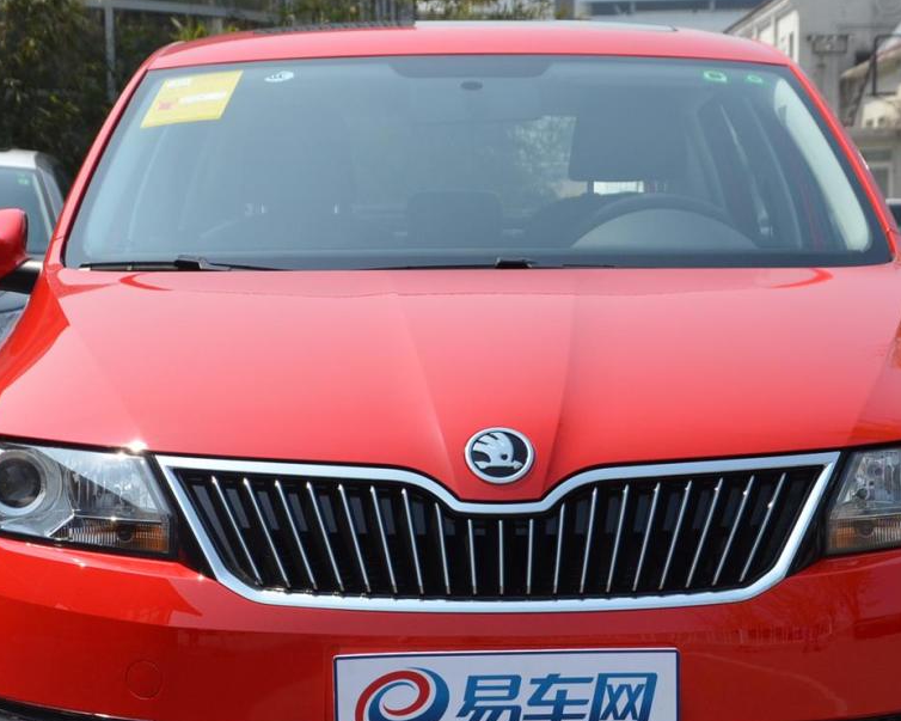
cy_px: 518
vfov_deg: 13.4
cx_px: 402
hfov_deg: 16.7
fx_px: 3062
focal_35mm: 115
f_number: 7.1
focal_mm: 45
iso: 800
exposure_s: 1/2500
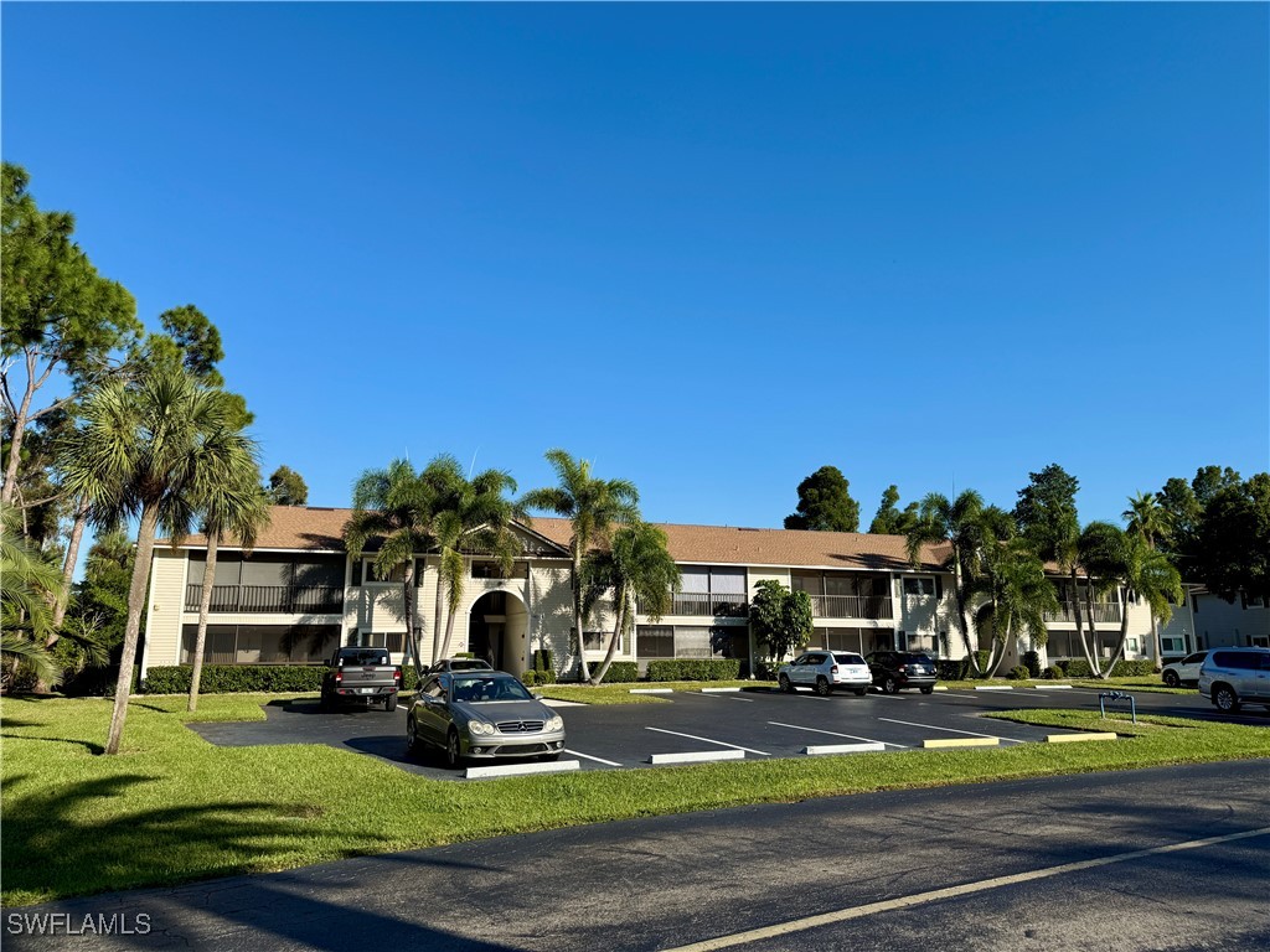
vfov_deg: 56.8
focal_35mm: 24
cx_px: 635
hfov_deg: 71.6
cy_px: 476
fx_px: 881
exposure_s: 1/4405
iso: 80
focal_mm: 6.76
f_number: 1.78
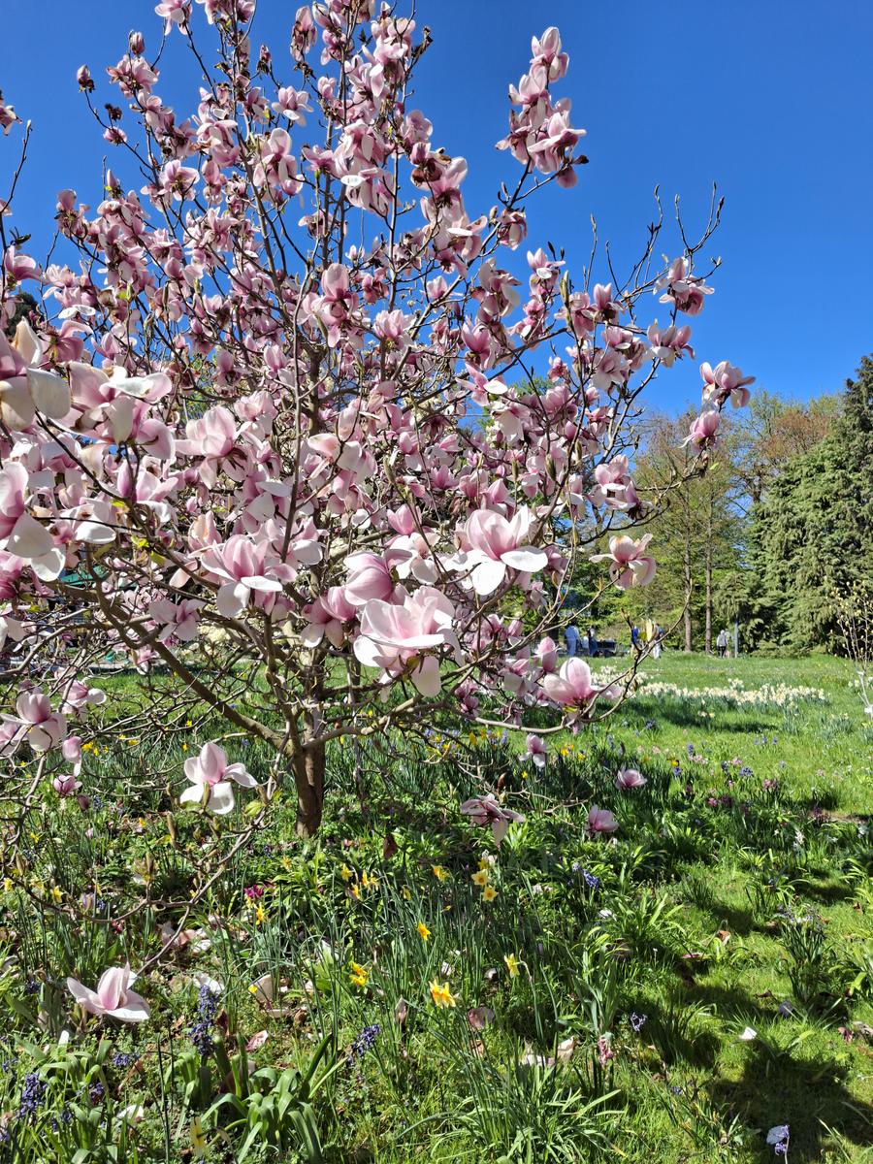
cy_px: 582
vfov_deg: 73.9
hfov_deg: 58.9
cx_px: 436
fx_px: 773
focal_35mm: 23
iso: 50
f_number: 1.8
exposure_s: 1/1119
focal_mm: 5.54
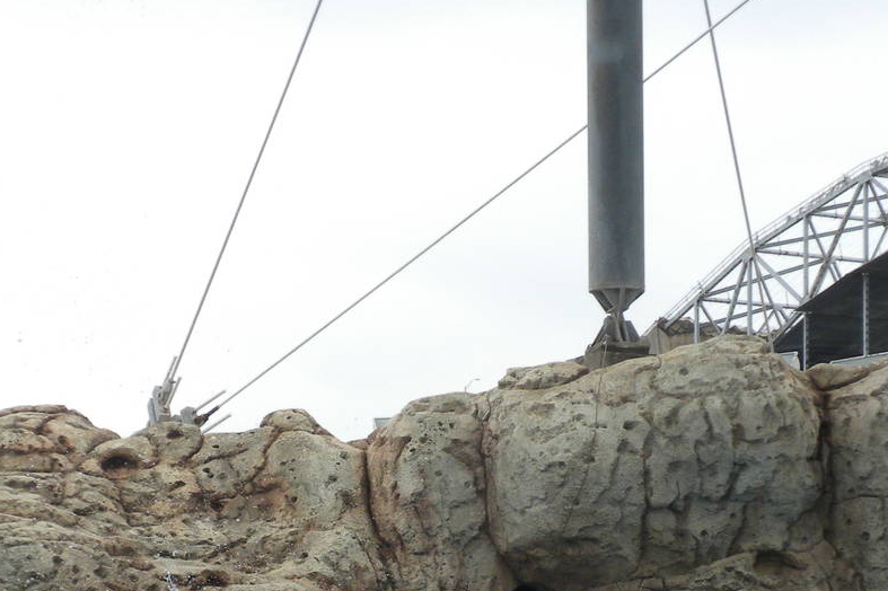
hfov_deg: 18.6
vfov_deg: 12.3
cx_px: 455
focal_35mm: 110
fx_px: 2712
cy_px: 634
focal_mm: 9.1
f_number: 4.3
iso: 88
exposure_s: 1/500
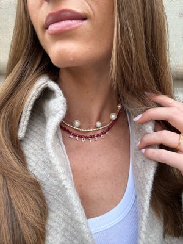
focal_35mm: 23
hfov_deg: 58.9
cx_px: 92
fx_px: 162
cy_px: 122
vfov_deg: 73.9
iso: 40
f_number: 1.9
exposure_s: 1/142
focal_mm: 2.69
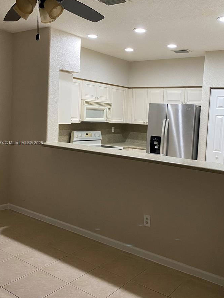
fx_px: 302
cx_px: 133
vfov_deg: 52.6
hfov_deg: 40.6
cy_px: 143
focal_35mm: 35
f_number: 1.8
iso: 160
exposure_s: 1/60
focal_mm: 4.25
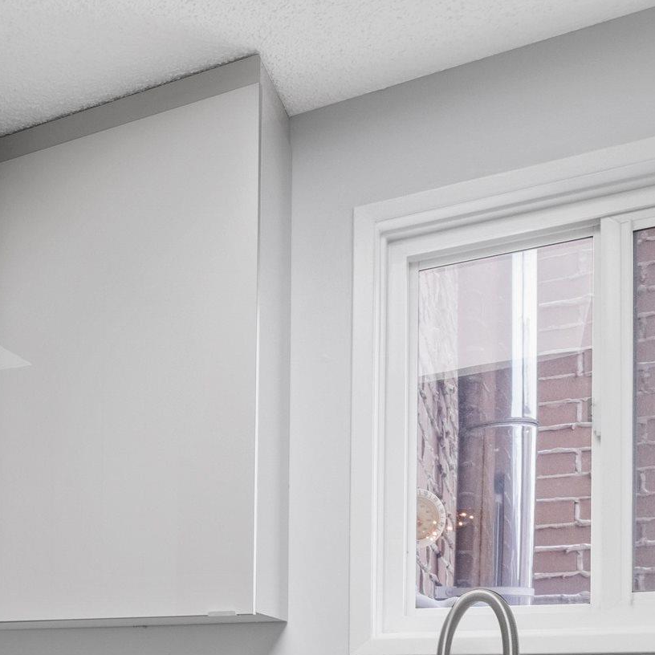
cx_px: -253
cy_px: 711
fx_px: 1028
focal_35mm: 48
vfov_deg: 31.6
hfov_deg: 27.6
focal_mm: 10
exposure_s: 1/1.11
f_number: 8
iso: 400
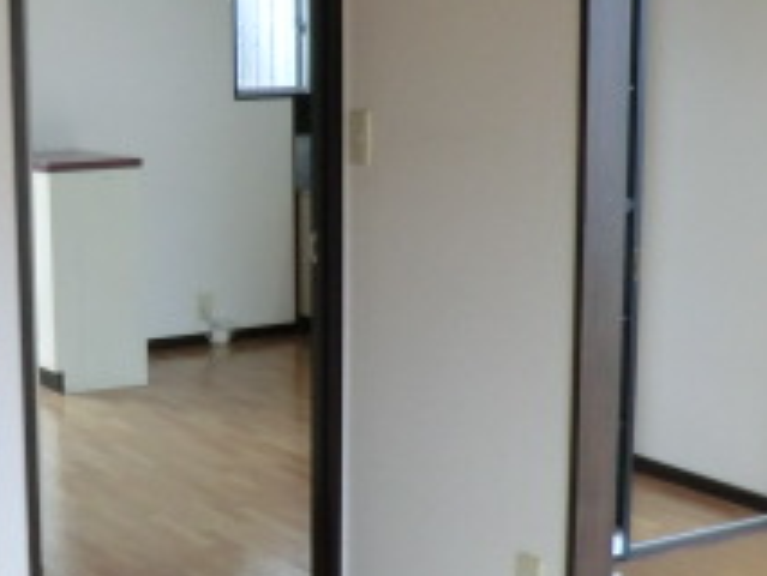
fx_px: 1596
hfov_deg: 26.6
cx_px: 176
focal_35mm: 72
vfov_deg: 20.4
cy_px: 367
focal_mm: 4.3
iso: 160
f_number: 3.2
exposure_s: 1/60
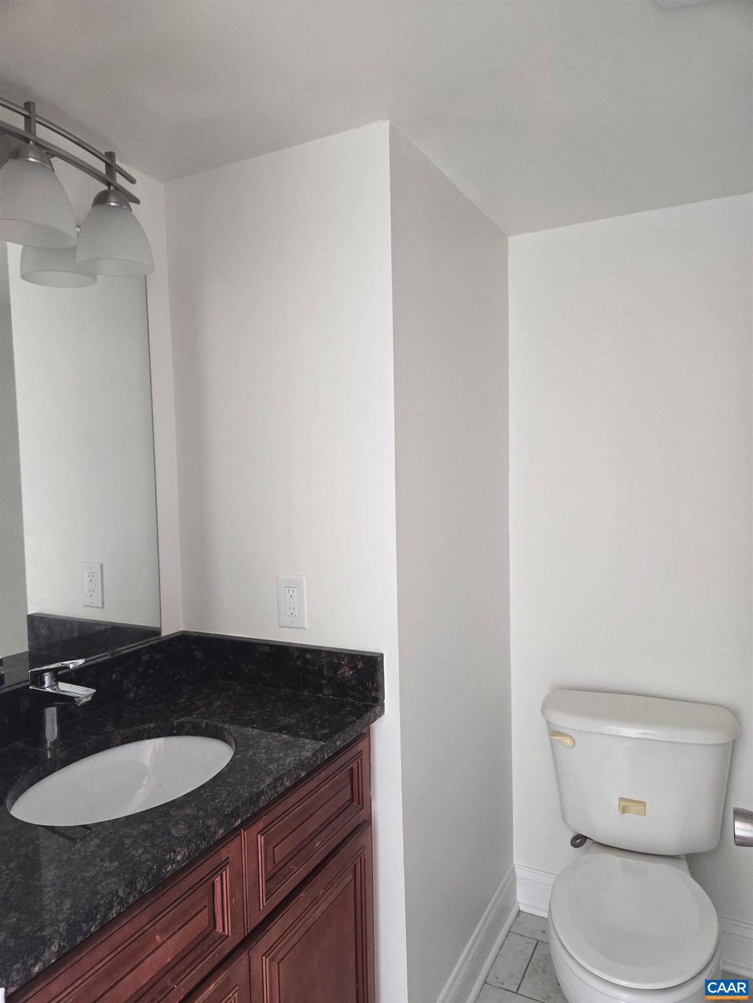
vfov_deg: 73.9
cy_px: 502
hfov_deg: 58.9
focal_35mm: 23
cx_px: 376
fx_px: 667
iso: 200
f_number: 1.8
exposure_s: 1/120
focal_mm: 5.4
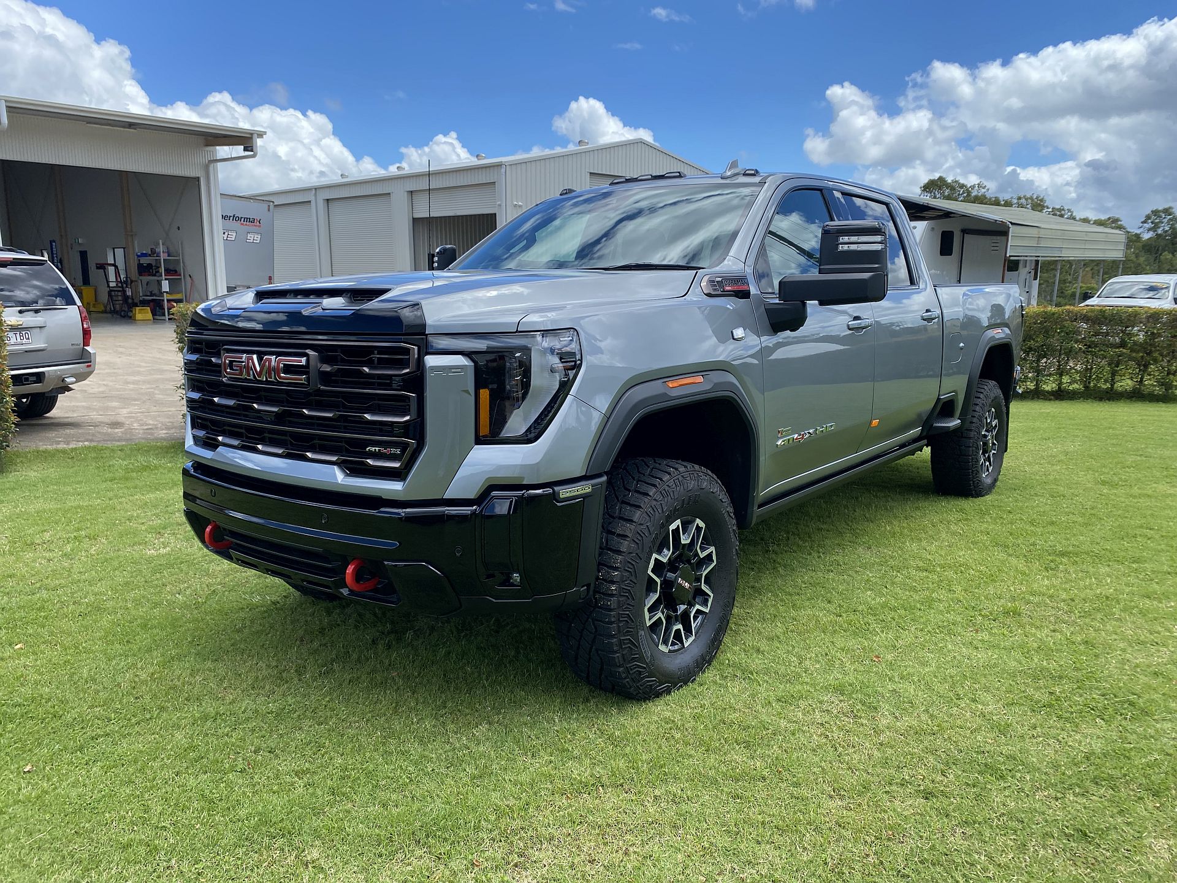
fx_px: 884
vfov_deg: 53.1
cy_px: 442
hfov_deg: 67.3
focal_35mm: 26
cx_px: 588
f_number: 1.8
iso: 32
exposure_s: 1/1727
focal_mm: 4.25
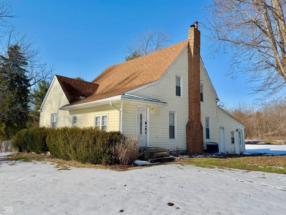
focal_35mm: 24
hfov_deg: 71.6
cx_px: 143
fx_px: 198
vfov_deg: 56.8
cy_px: 108
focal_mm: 6.76
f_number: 1.78
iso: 80
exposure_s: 1/9091
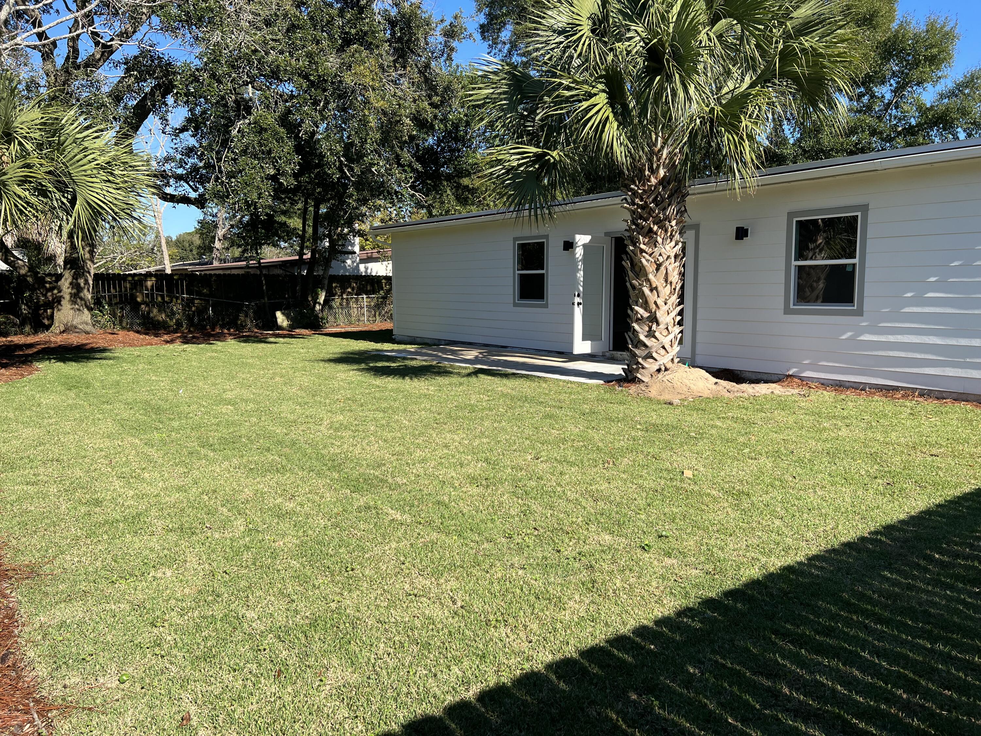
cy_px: 368
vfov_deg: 53.1
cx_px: 490
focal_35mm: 26
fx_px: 737
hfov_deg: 67.3
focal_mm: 5.7
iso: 50
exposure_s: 1/2457
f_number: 1.5
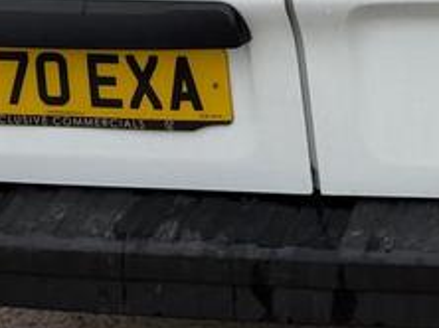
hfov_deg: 18.0
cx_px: 490
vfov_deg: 12.4
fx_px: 1330
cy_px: -332
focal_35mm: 105
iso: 50
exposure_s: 1/933
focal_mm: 5.96
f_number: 1.6
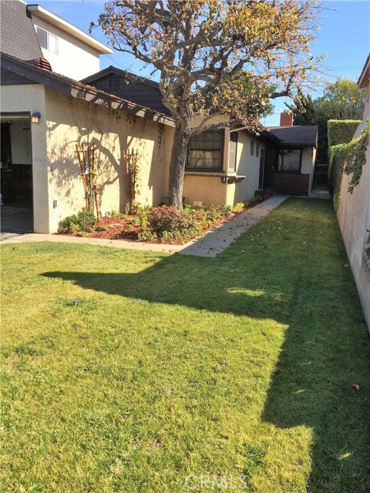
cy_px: 246
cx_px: 185
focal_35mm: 29
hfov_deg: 48.2
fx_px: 413
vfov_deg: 61.7
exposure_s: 1/1244
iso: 32
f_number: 2.2
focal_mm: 4.15
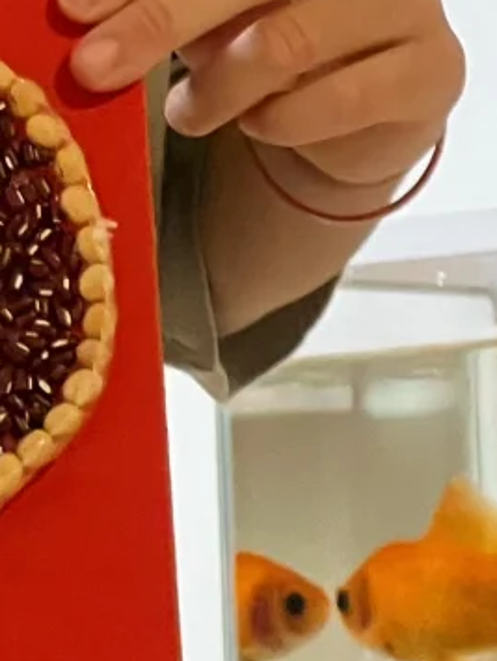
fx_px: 5962
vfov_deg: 6.2
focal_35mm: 312
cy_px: -585
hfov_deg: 4.7
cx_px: -488
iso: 200
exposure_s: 1/50
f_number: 2.8
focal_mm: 9
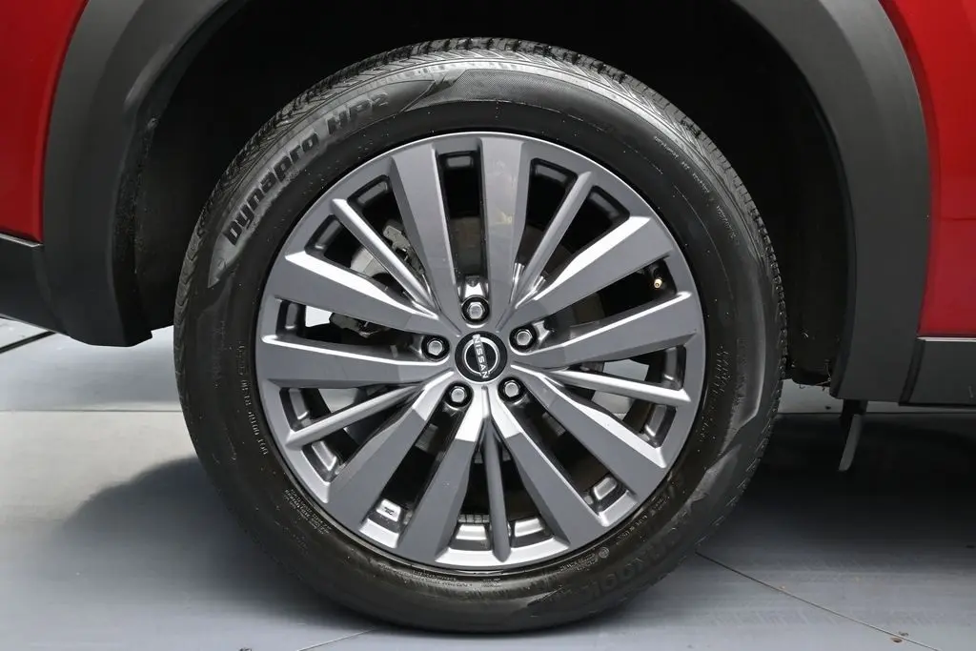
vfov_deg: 36.2
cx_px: 488
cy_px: 326
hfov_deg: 52.2
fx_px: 996
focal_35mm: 37
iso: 1250
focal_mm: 24.5
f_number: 4.2
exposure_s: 1/125
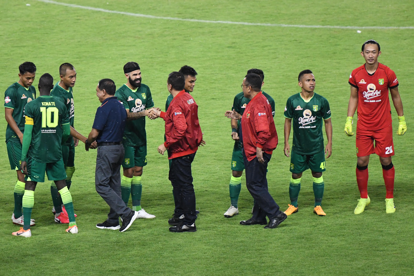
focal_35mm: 300
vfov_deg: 4.6
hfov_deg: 6.9
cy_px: 138
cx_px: 207
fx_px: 3450
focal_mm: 200
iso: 4000
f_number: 2.8
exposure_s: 1/1250
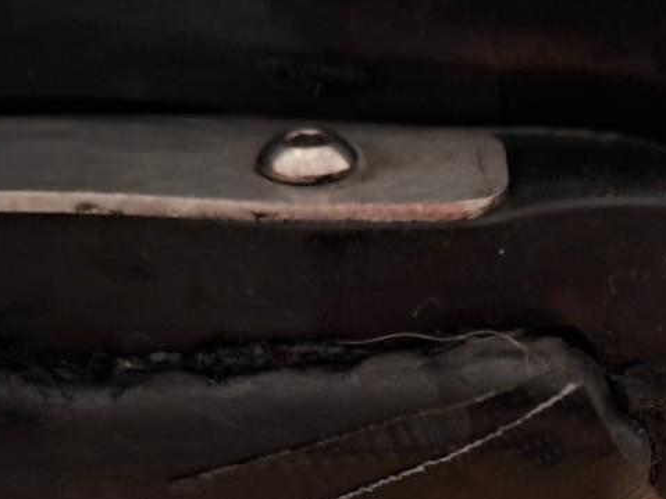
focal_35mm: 48
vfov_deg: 29.0
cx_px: 567
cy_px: 452
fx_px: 923
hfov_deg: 37.7
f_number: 1.8
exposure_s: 1/20
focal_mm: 5.54
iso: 640
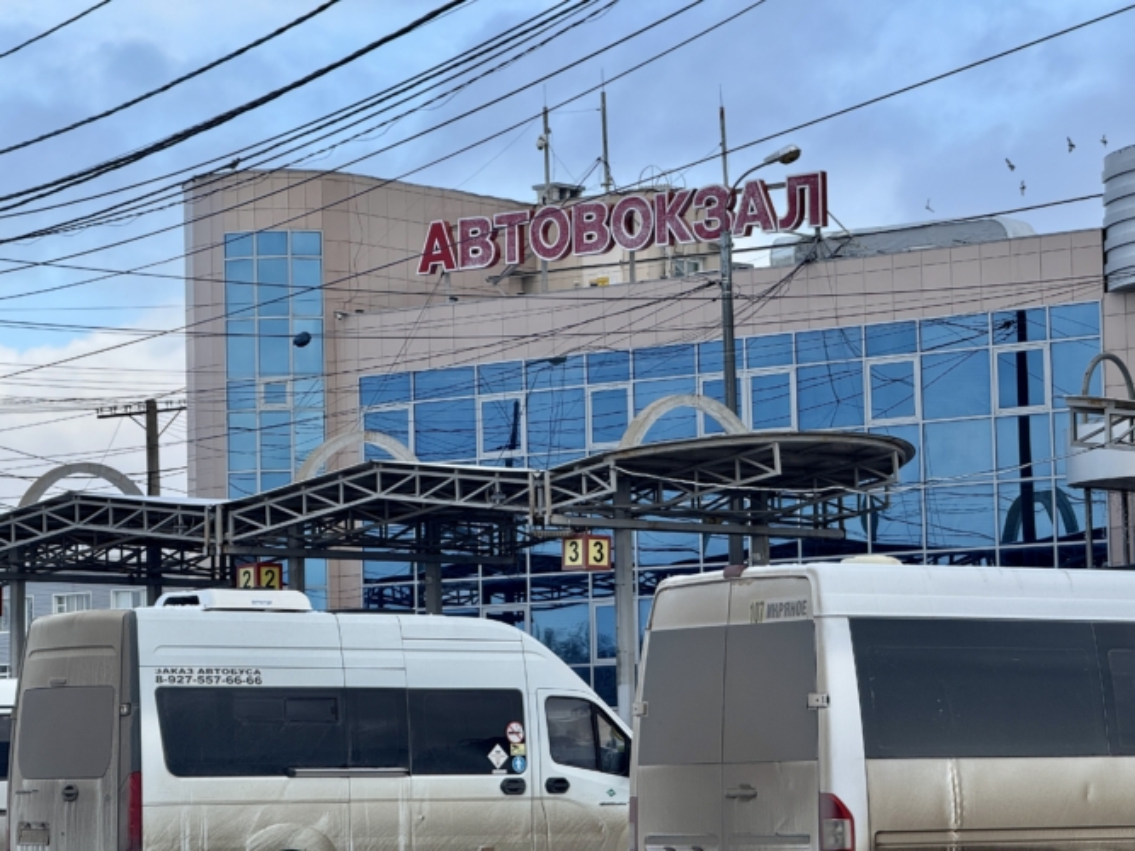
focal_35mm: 120
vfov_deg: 12.3
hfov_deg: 16.4
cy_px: 426
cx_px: 568
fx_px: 3934
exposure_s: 1/793
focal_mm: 15.66
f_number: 2.8
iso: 50
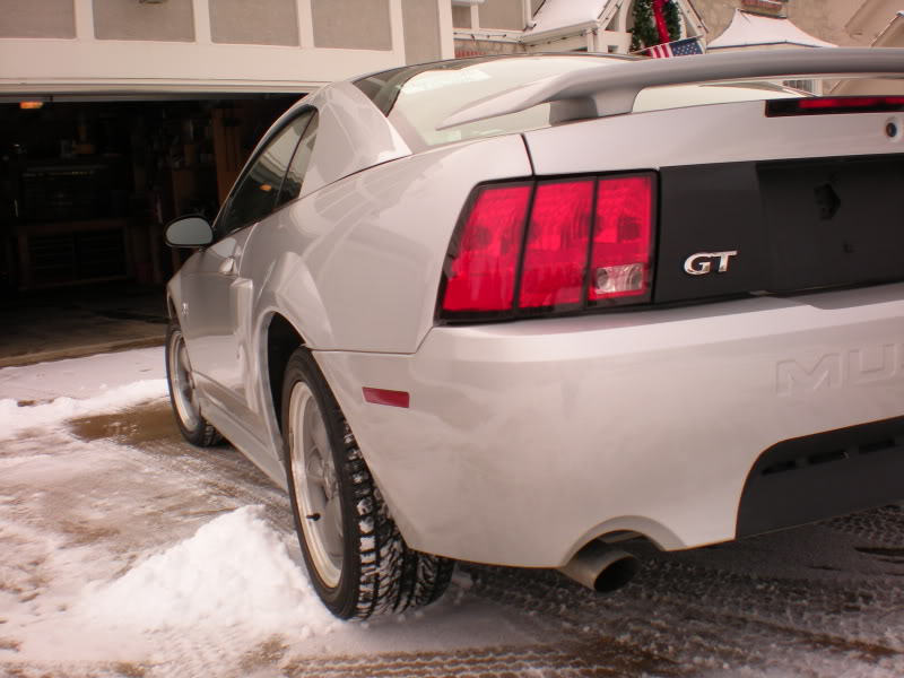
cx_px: 452
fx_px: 992
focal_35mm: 38
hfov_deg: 49.0
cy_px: 339
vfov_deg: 37.7
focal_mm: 6.3
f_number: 4.6
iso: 64
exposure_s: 1/196
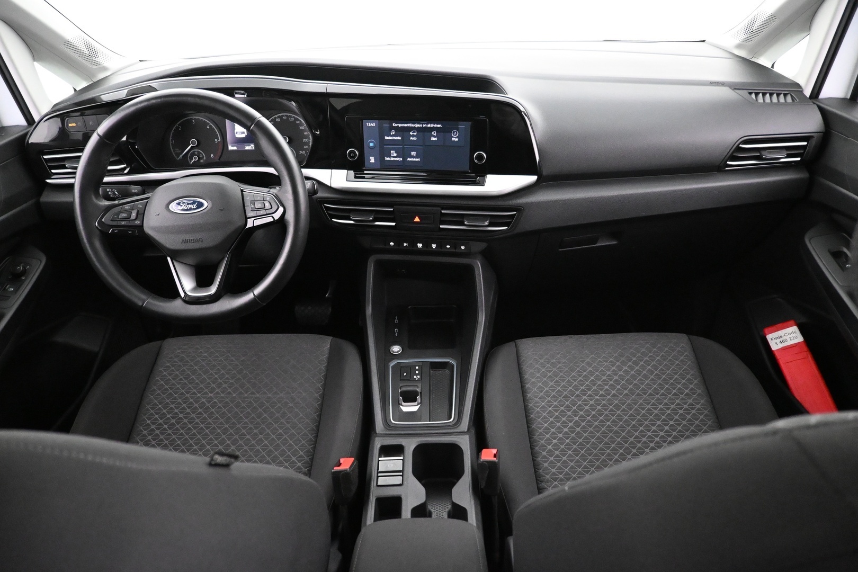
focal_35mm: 24
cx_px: 429
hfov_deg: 73.7
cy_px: 286
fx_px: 572
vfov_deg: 53.1
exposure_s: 1/60
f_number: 3.5
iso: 8000
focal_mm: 16
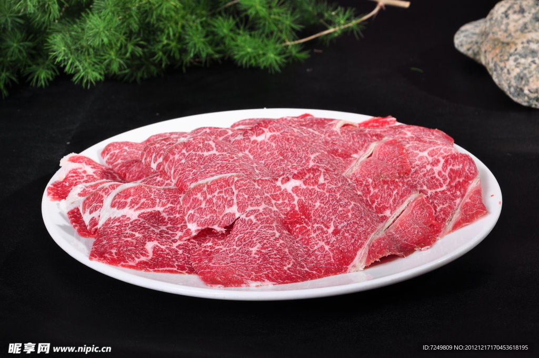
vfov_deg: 9.3
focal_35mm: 147
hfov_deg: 14.0
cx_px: 270
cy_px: 179
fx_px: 2198
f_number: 13
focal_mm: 98
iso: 200
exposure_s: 1/125
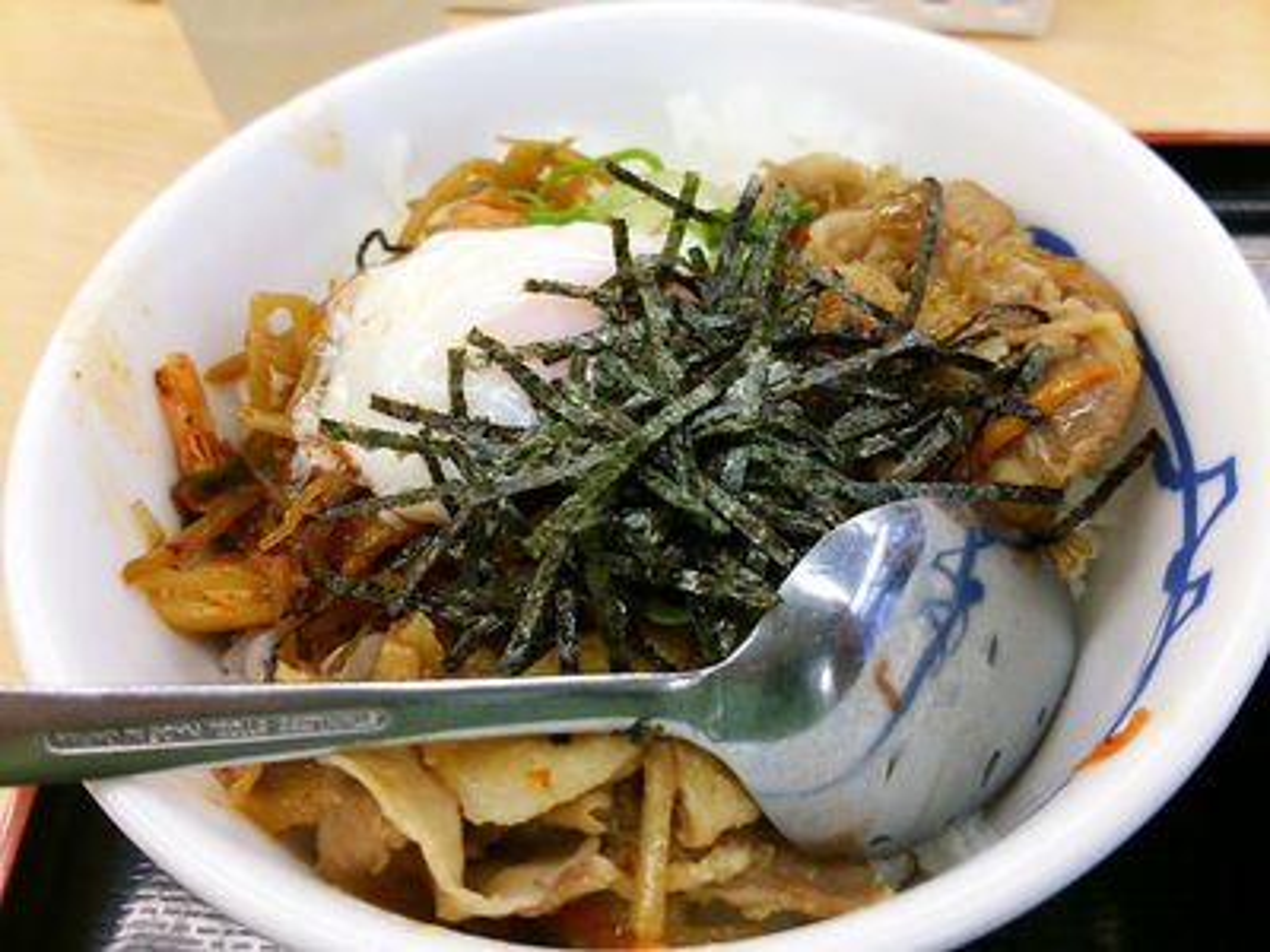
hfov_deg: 60.0
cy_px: 476
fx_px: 1101
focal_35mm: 30
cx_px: 635
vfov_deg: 46.8
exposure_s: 1/120
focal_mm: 4.06
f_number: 1.94
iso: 64
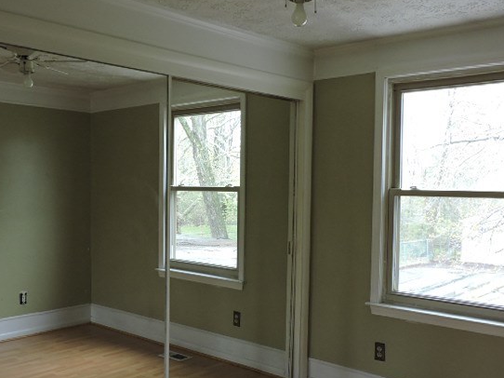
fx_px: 568
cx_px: 231
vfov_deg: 36.7
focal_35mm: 39
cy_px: 219
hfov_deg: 47.8
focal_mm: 5.9
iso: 280
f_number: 3.2
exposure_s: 1/50
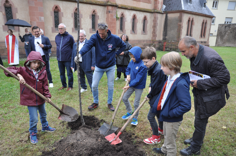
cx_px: 118
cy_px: 78
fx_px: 157
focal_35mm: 24
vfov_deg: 53.0
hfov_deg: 73.8
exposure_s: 1/100
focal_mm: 16
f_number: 5
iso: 500
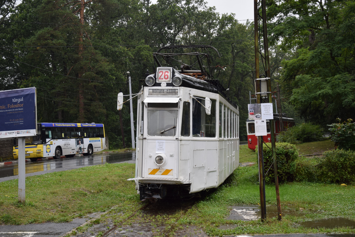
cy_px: 118
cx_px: 178
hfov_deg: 37.8
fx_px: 518
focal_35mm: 52
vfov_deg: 25.8
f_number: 4.5
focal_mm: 35
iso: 200
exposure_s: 1/400
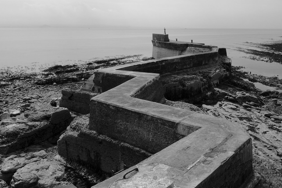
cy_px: 139
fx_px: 243
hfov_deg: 59.8
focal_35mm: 31
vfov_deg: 41.2
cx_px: 167
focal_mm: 14
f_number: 22
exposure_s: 13
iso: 200
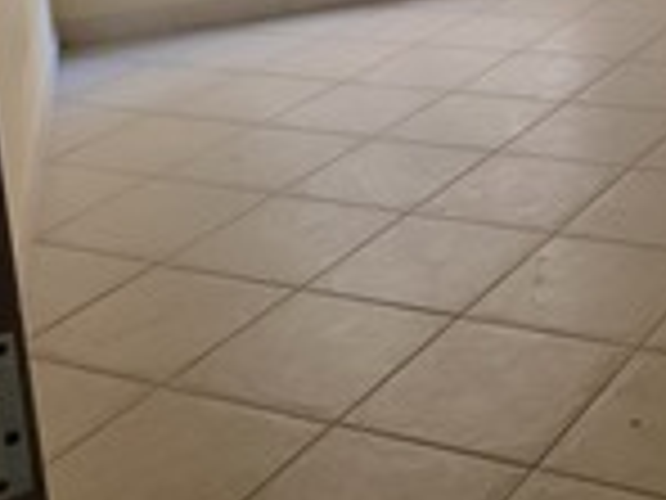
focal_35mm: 71
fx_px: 1366
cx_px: 646
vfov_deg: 19.2
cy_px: -151
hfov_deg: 26.2
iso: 250
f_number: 1.7
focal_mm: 6.3
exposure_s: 1/120
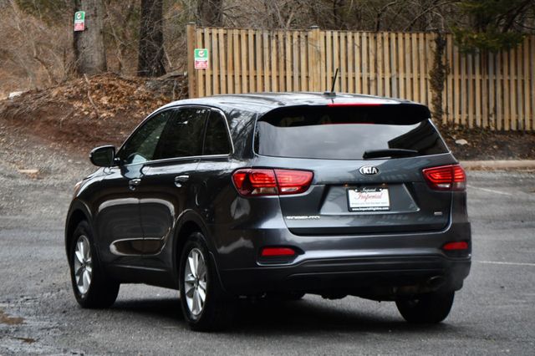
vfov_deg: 9.0
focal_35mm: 153
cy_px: 178
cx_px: 268
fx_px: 2272
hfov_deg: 13.4
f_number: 4.8
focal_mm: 102
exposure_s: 1/250
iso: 450
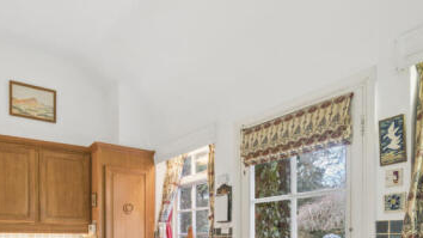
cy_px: 233
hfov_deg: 62.4
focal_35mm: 31
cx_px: 187
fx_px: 348
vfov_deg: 34.6
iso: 640
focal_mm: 16
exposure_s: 1/30
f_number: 5.6
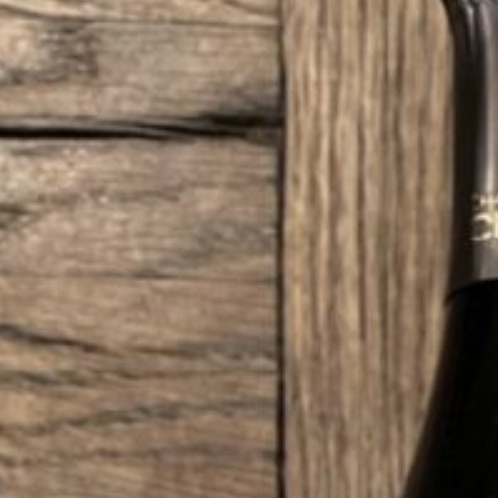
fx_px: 1921
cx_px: 538
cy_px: 871
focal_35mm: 118
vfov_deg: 13.4
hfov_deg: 14.5
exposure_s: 1/50
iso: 400
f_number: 1.6
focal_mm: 5.1
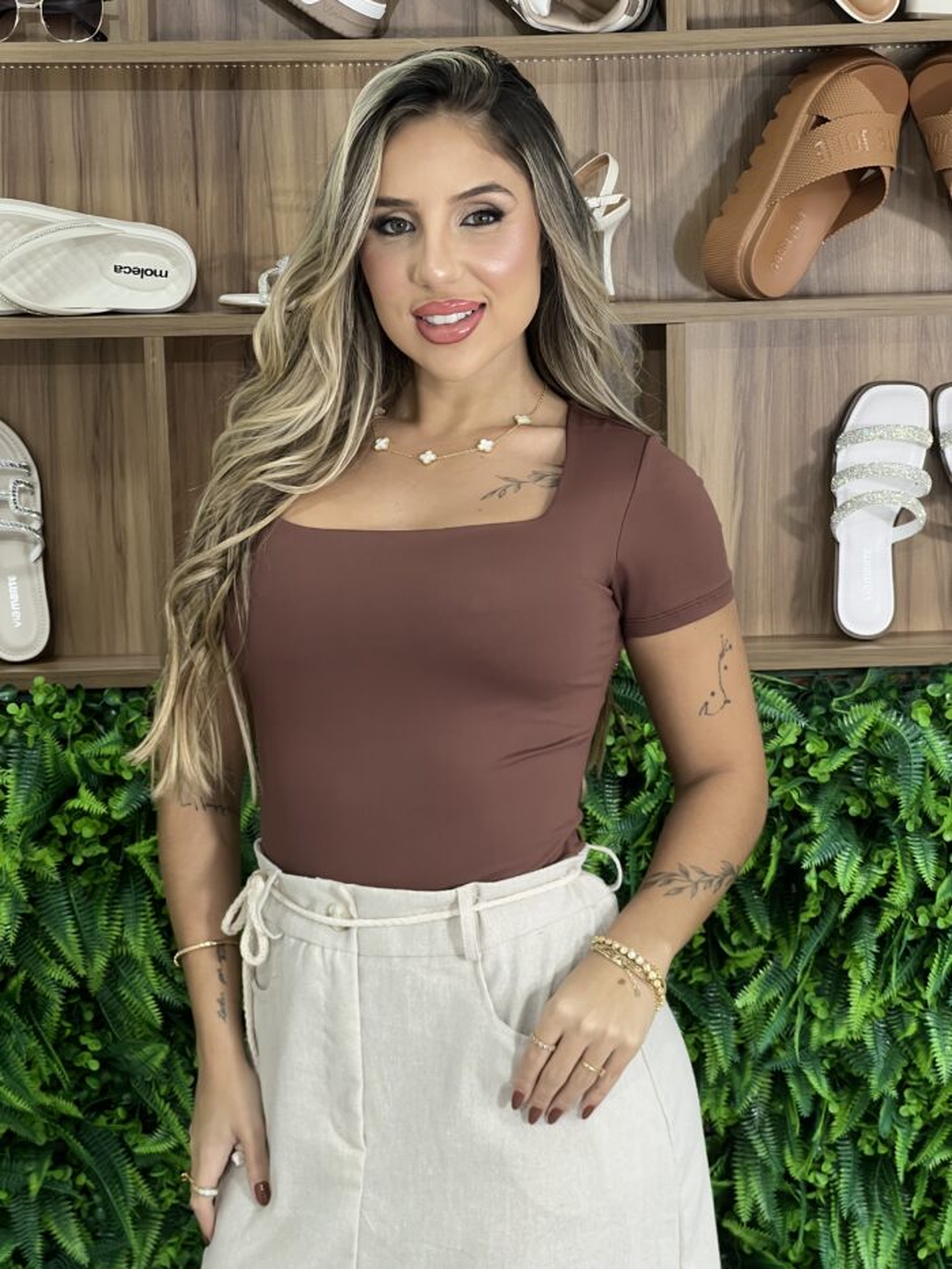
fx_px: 2823
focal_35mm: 77
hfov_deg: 19.1
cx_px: 476
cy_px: 634
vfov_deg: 25.3
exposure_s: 1/60
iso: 160
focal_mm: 9
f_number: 2.8
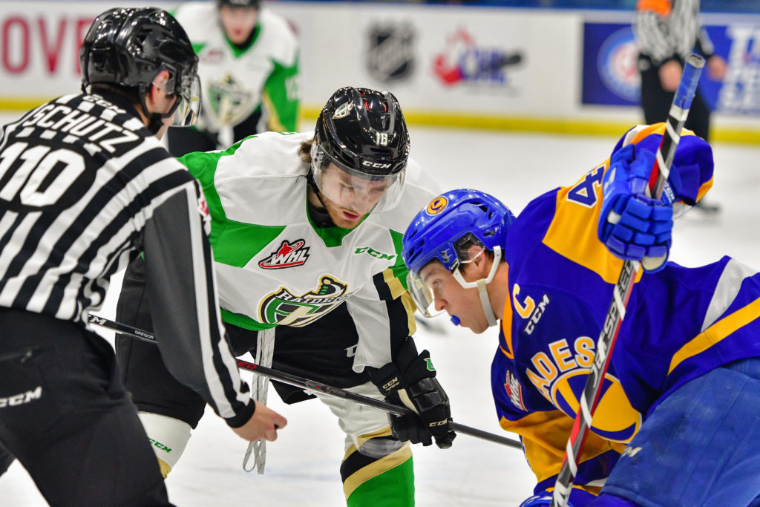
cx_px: 380
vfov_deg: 7.3
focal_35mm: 188
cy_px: 254
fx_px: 3959
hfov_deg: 11.0
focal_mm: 125
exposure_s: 1/1250
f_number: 3.2
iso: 2000
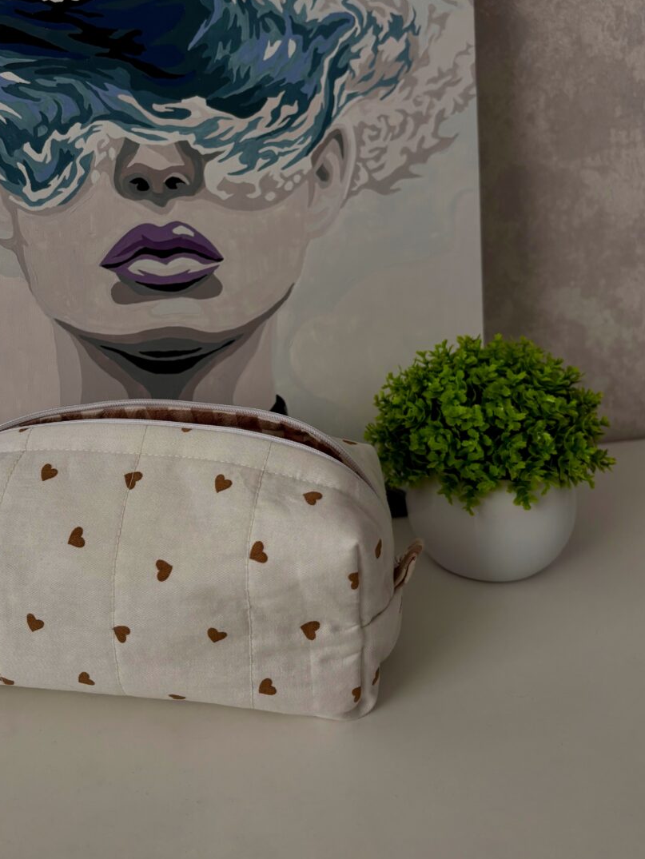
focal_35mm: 33
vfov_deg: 55.0
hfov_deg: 42.8
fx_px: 819
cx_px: 262
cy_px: 348
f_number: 1.6
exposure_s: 1/50
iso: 125
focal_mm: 5.96
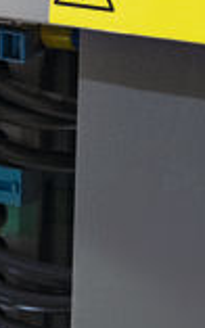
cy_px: 195
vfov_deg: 5.8
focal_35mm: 363
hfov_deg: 3.6
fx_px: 3248
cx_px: -176
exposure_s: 1/60
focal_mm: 70
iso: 2500
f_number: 3.5
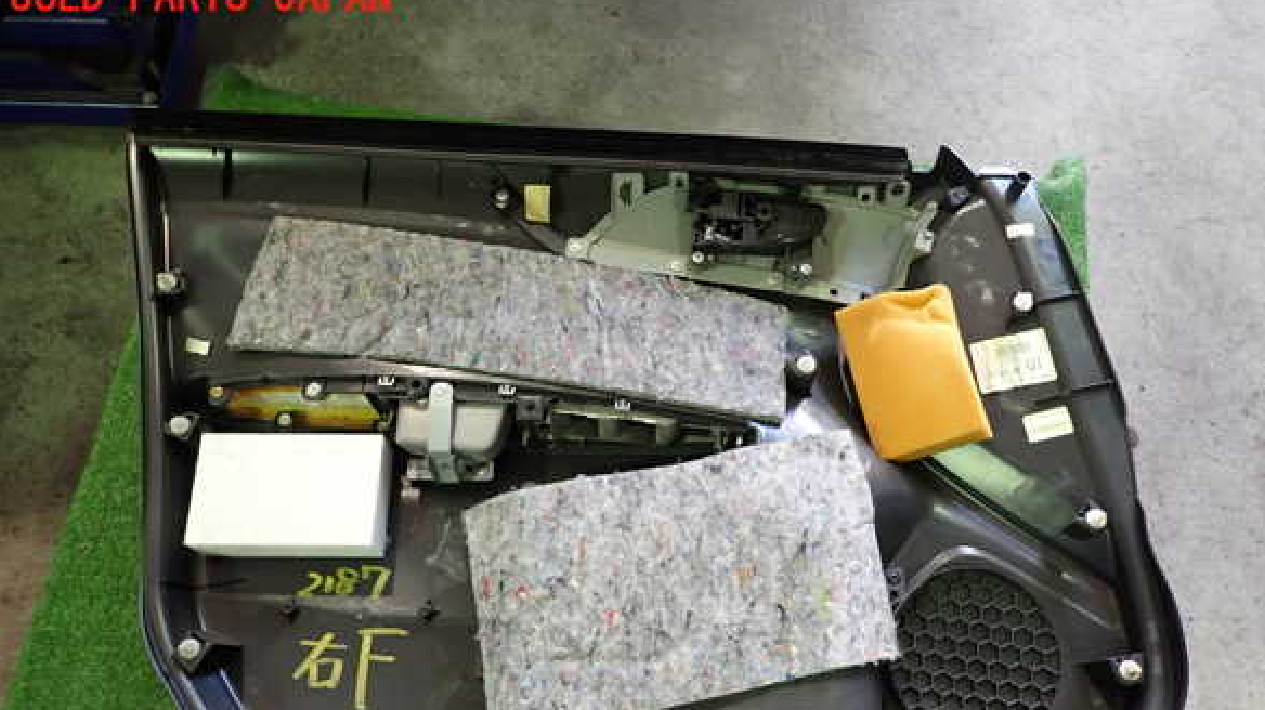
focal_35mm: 28
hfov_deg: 67.9
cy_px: 457
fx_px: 939
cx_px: 648
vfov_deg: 41.1
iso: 250
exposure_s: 1/30
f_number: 2
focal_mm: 4.5
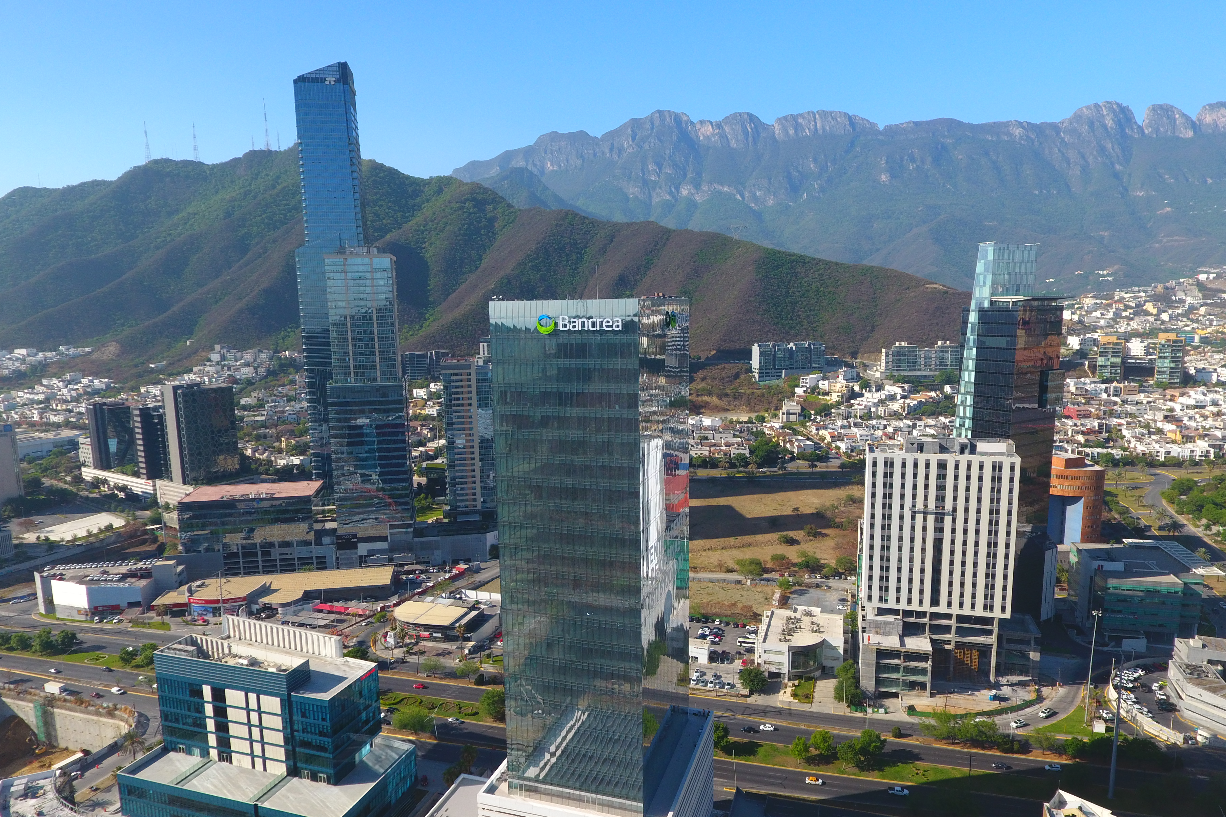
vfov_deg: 55.1
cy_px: 430
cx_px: 626
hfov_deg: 76.1
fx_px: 783
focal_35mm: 23
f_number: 2.8
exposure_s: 1/337
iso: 100
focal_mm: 3.61
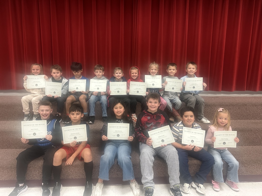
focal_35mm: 24
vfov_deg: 56.8
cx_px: 131
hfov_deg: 71.6
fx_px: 182
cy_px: 98
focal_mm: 6.86
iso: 200
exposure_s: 1/60
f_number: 1.78
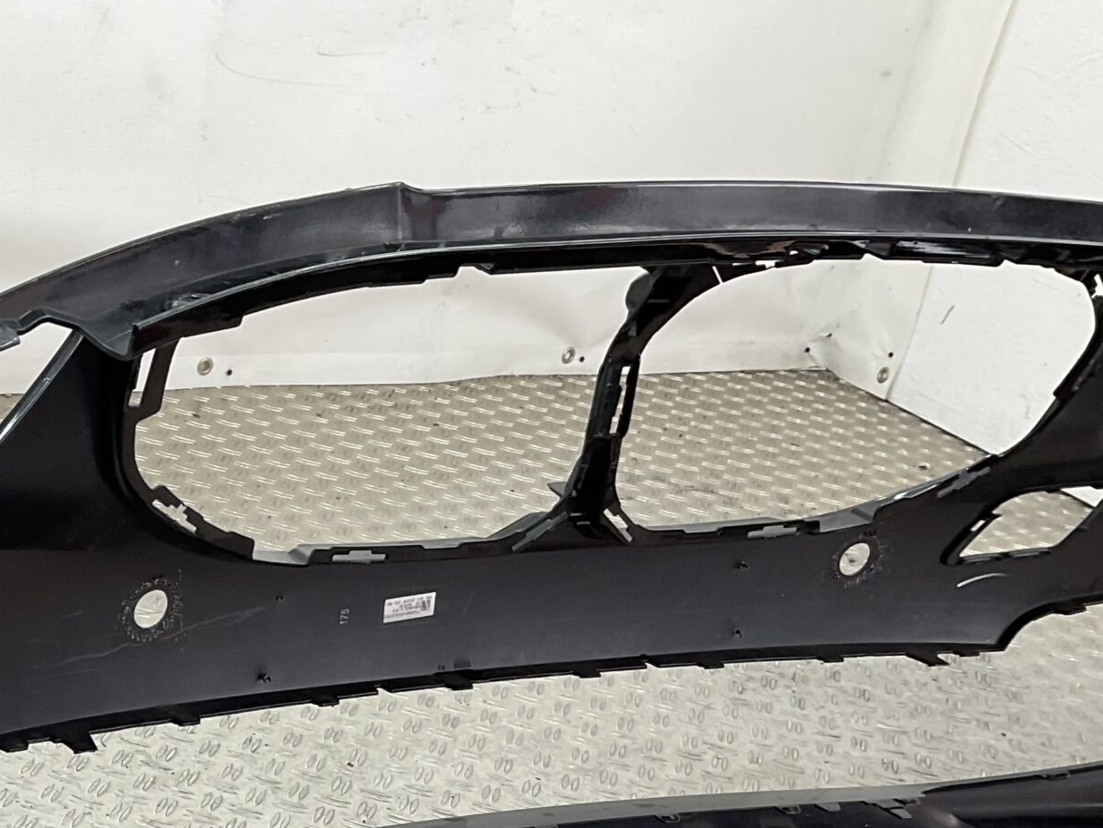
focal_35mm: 61
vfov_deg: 22.9
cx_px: 39
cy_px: 866
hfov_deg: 29.8
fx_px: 1944
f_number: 1.8
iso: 25
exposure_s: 1/100
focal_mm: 3
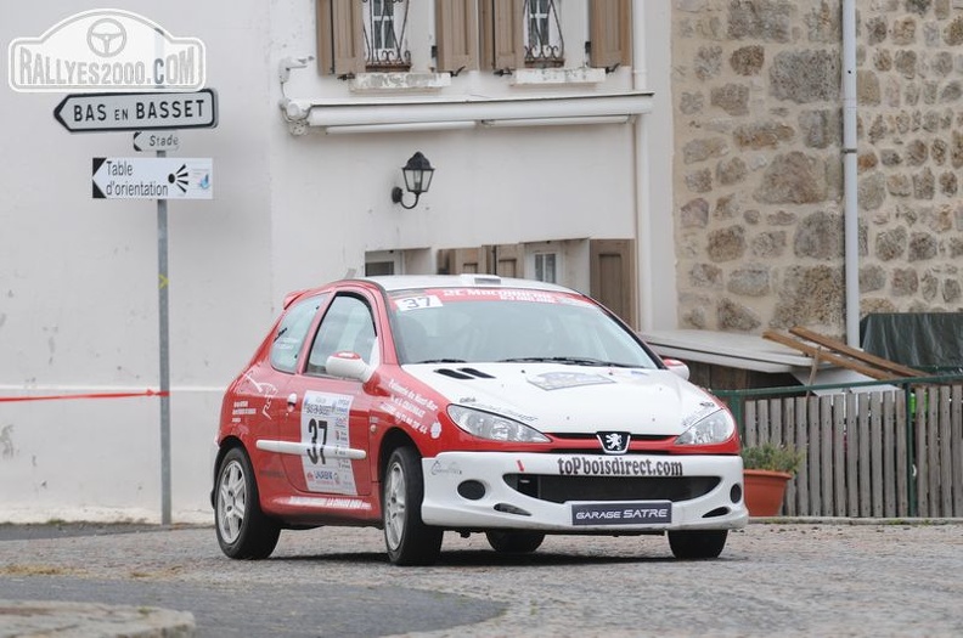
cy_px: 319
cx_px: 482
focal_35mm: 315
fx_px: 8411
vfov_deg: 4.3
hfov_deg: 6.6
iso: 500
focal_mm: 210
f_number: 14
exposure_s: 1/800
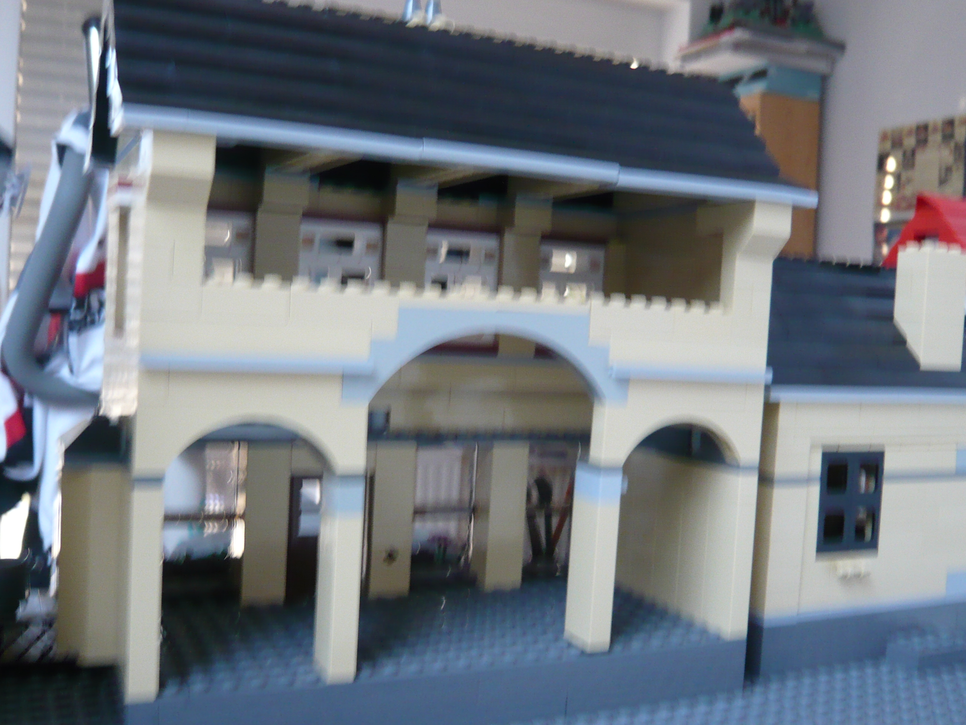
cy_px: 362
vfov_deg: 39.7
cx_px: 483
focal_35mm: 36
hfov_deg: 51.4
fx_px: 1005
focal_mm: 4.9
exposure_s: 1/13
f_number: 2.9
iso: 200
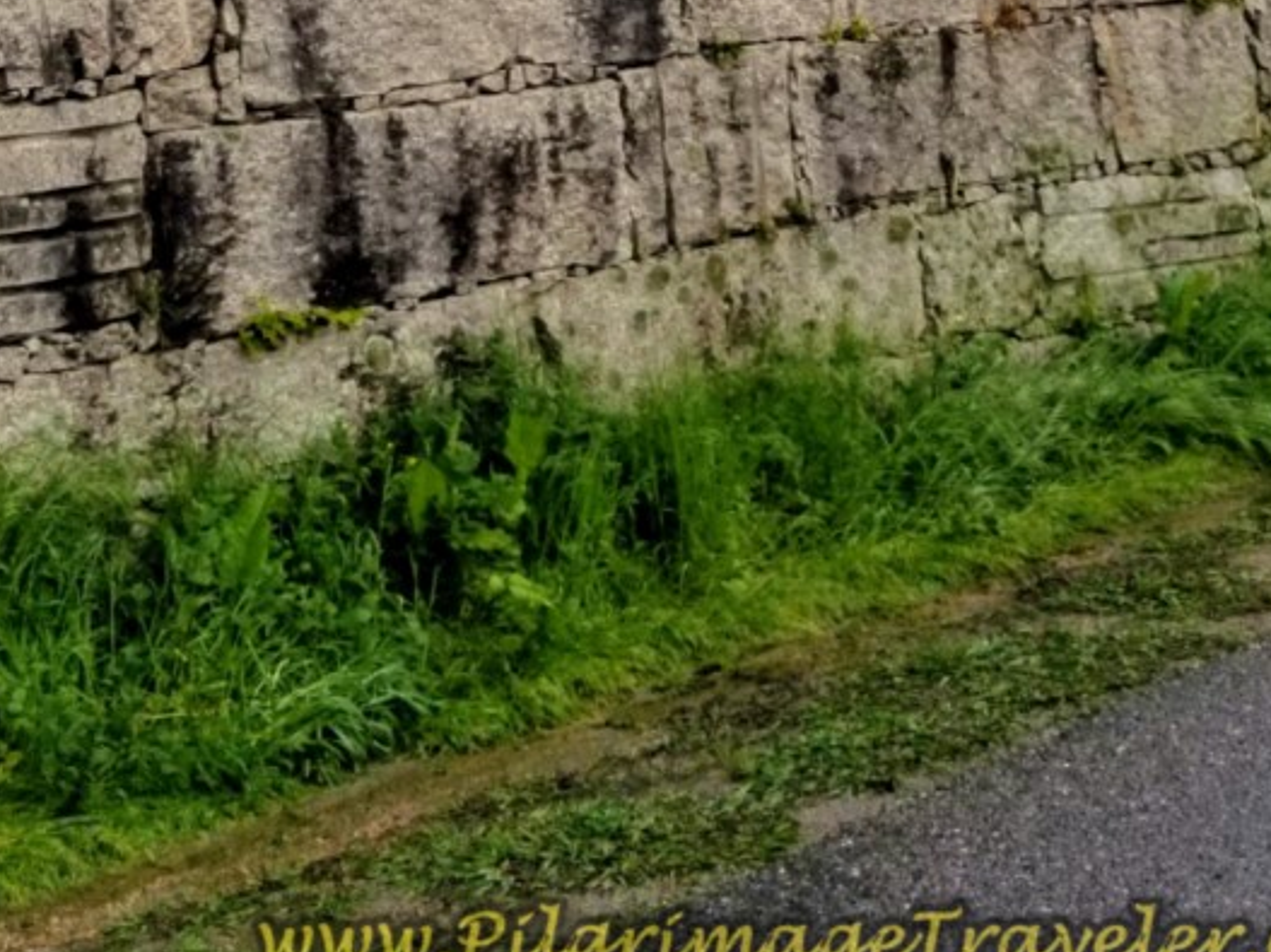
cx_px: 837
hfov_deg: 27.3
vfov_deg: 19.2
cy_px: -280
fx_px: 2606
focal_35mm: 71
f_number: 1.7
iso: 50
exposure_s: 1/3378
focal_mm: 4.3
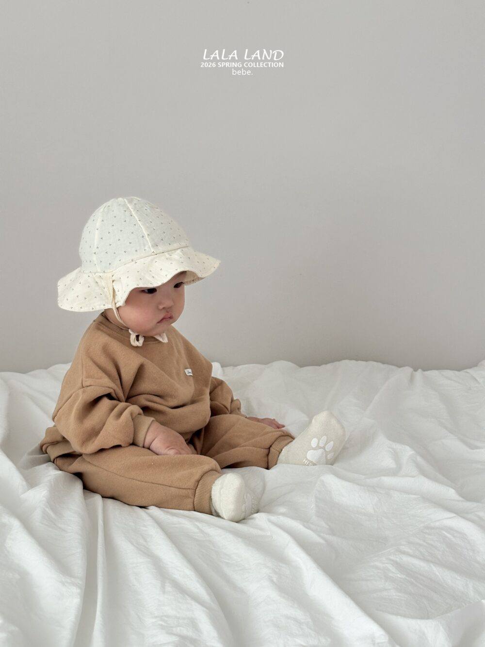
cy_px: 324
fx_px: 897
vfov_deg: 39.7
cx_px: 242
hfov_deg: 30.3
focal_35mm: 48
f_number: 1.78
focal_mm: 6.86
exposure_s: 1/60
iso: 160
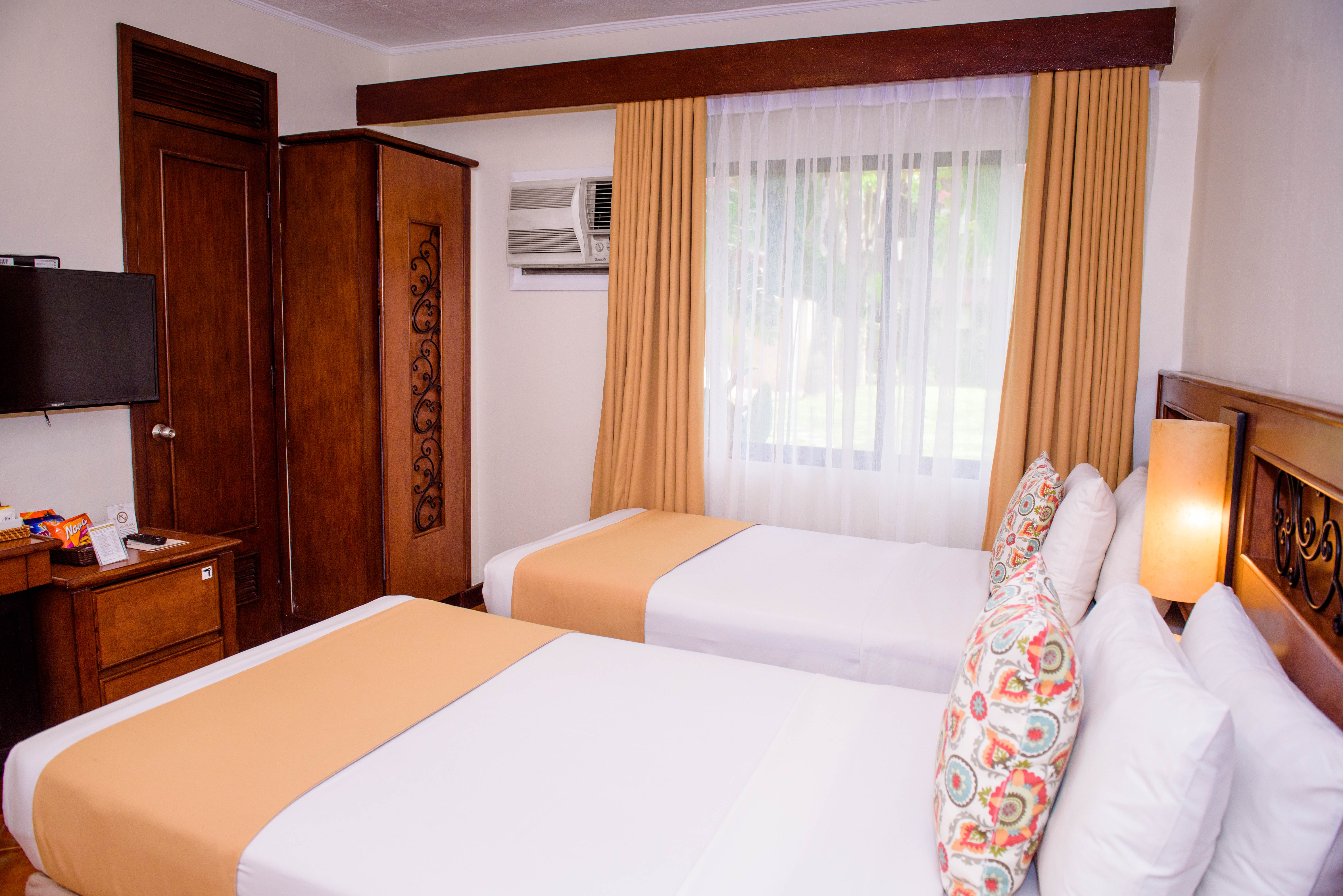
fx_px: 896
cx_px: 672
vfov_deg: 53.2
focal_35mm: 24
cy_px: 448
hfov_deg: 73.7
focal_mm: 24
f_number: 4.5
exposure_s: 1/160
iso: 1000
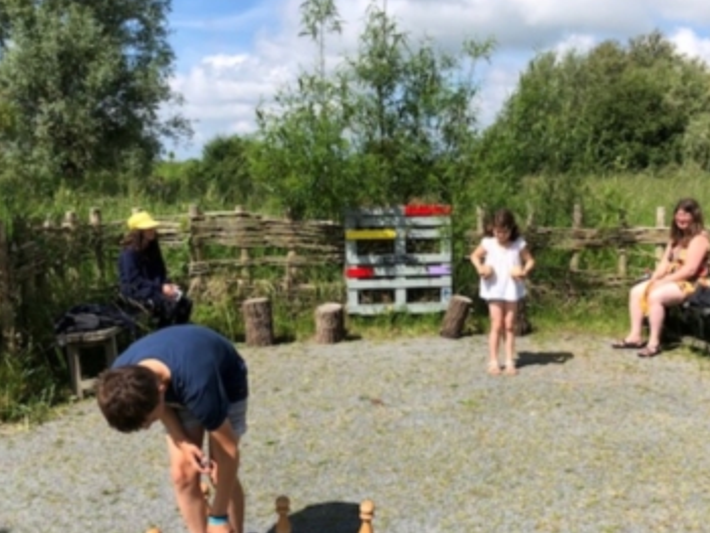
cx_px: 434
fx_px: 821
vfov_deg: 35.7
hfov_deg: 46.4
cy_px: 346
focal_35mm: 40
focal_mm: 4
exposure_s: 1/1845
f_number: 1.8
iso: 20
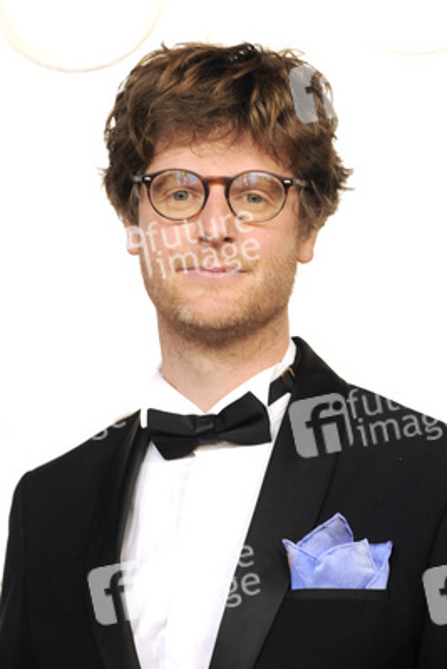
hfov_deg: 9.5
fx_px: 2698
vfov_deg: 14.1
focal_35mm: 145
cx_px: 224
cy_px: 334
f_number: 6.3
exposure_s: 1/160
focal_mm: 145
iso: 2000
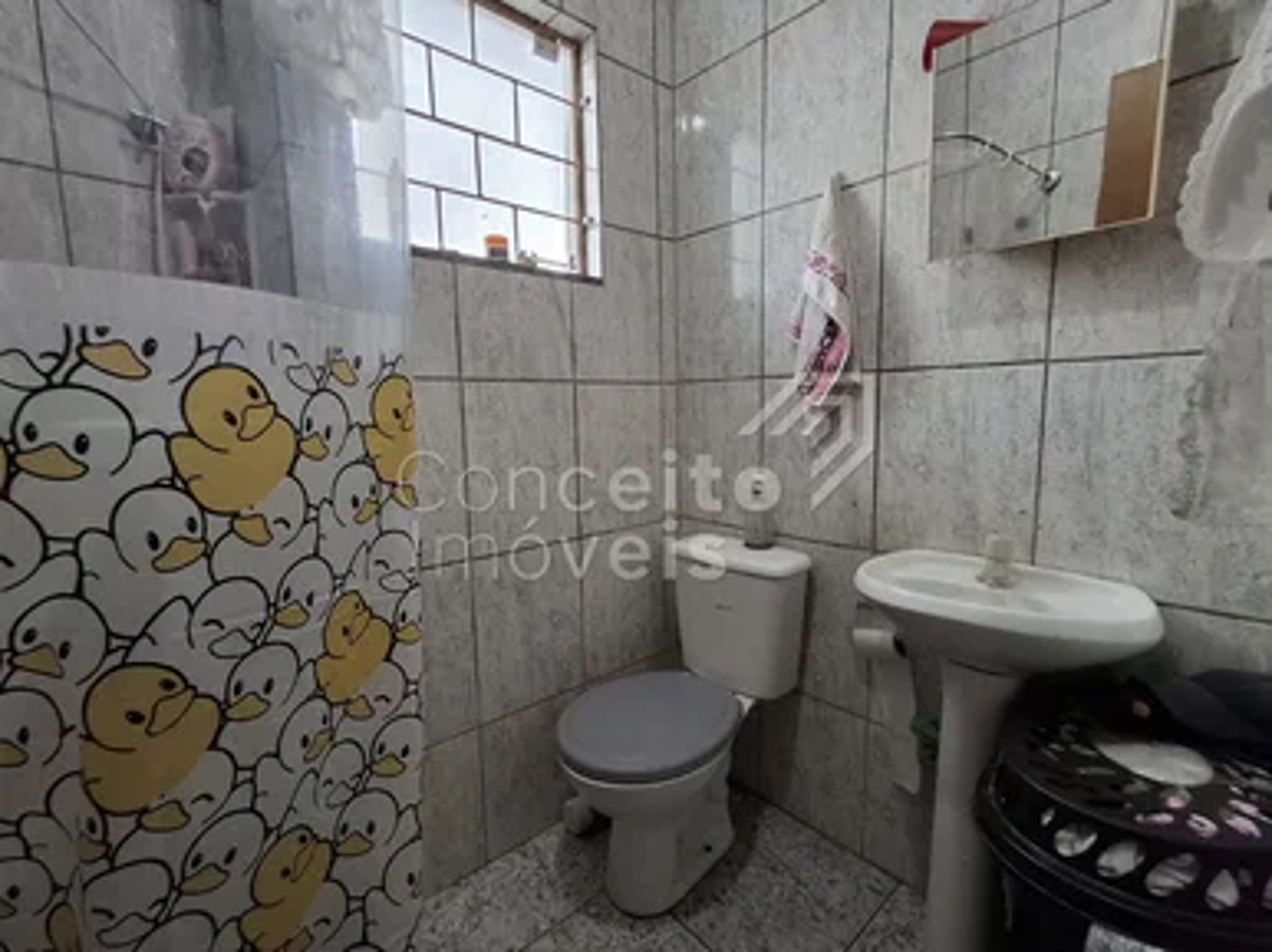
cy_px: 476
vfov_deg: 78.0
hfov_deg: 94.5
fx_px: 588
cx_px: 636
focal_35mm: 16
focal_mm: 1.64
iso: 160
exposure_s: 1/40
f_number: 2.2
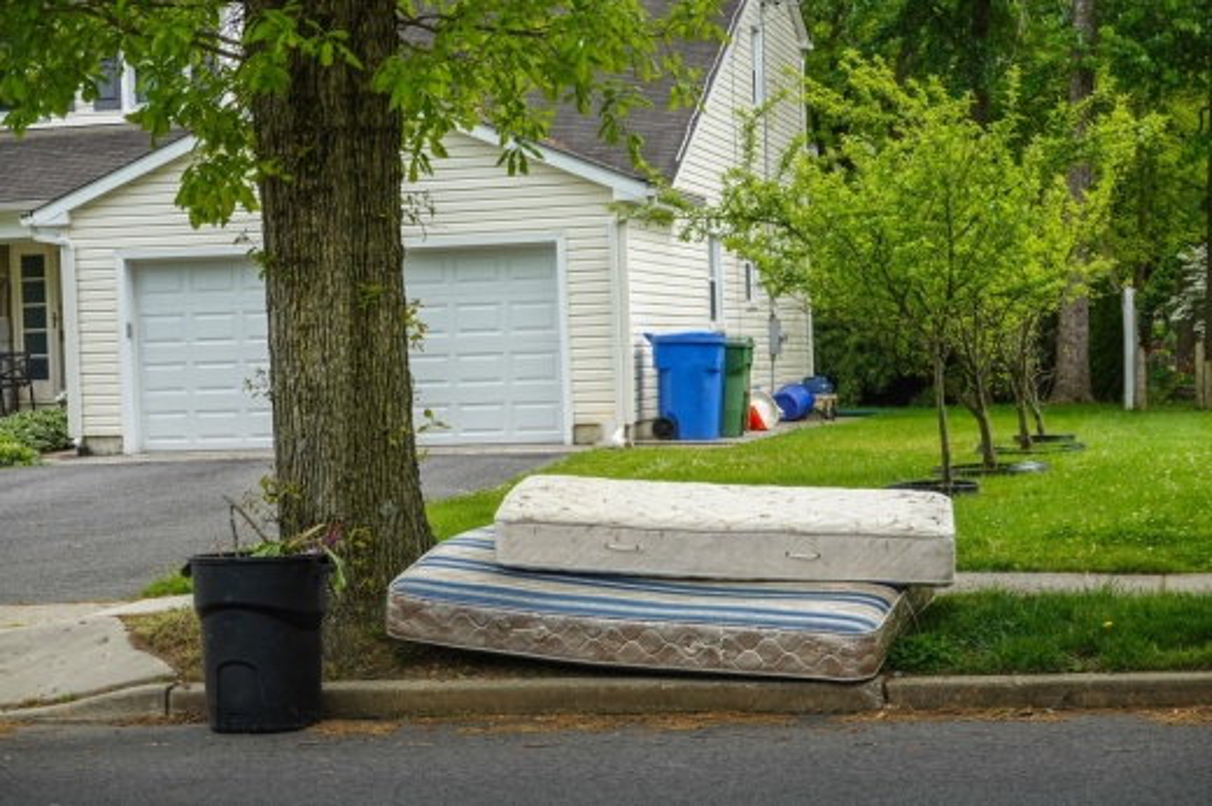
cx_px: 606
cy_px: 403
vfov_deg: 17.9
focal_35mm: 76
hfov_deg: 26.7
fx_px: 2557
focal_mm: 28
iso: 125
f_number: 4
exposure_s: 1/250
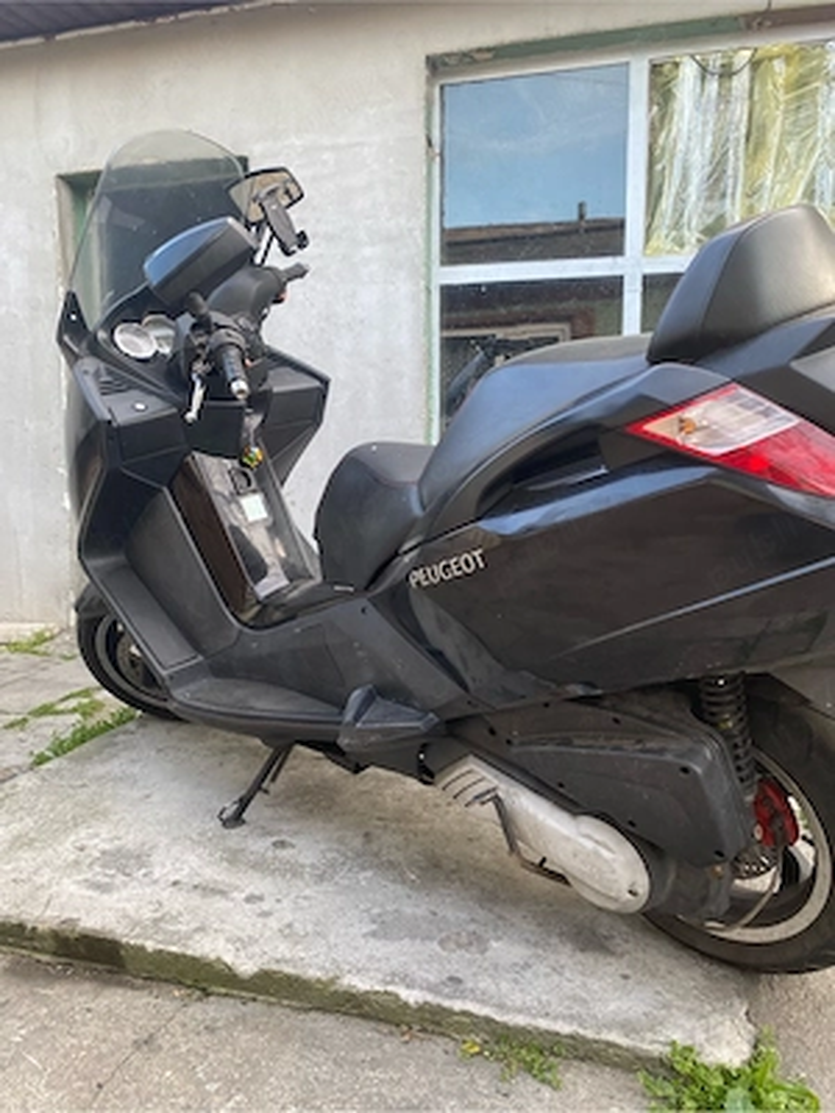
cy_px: 556
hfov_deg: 53.1
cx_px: 418
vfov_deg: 67.3
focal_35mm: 26
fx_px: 836
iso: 80
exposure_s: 1/121
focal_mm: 4.25
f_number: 1.8
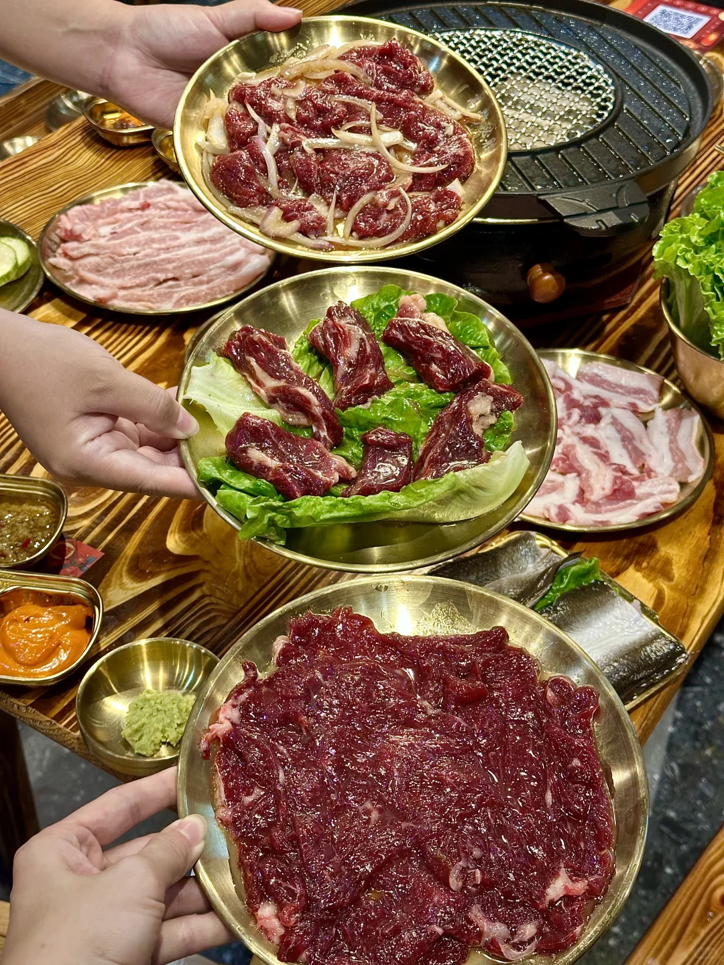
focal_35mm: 48
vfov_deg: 39.7
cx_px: 362
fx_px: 1339
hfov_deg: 30.3
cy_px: 482
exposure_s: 1/50
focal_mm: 6.86
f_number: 1.78
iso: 100
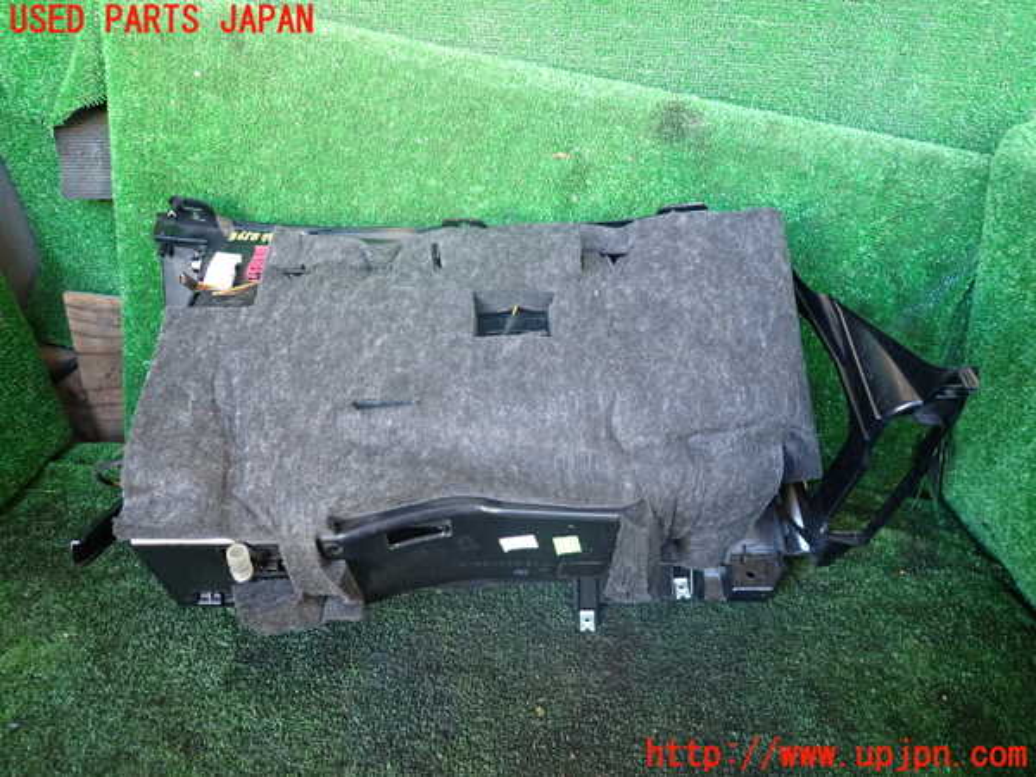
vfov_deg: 54.9
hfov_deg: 69.4
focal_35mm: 25
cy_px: 388
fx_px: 748
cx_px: 518
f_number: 2
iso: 250
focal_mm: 4.5
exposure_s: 1/30
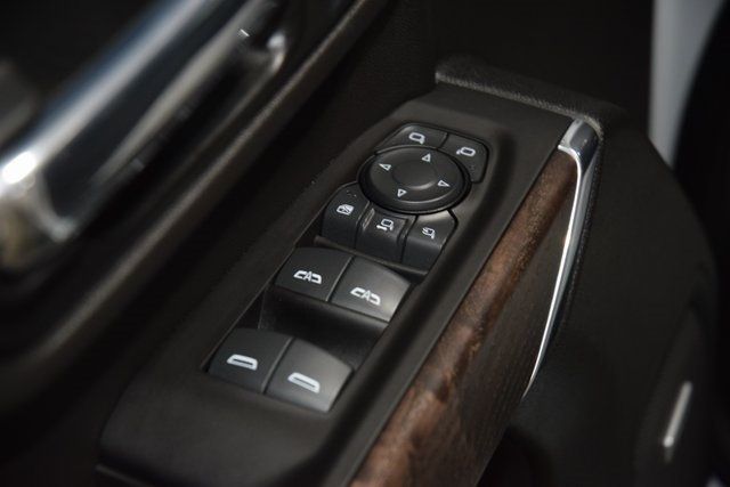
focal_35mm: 105
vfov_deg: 13.0
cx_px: 365
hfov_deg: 19.5
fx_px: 2130
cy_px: 244
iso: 1250
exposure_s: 1/60
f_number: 4.5
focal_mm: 70
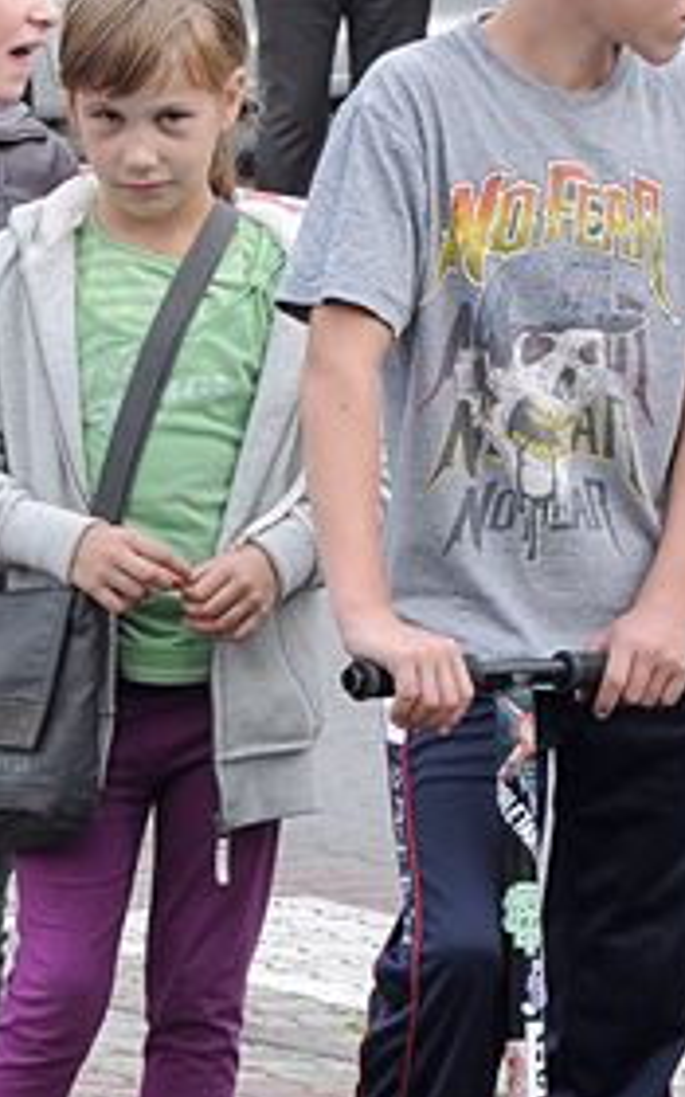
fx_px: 9678
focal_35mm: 324
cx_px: 458
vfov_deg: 6.5
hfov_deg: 4.1
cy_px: 597
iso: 640
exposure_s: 1/250
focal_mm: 70
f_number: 9
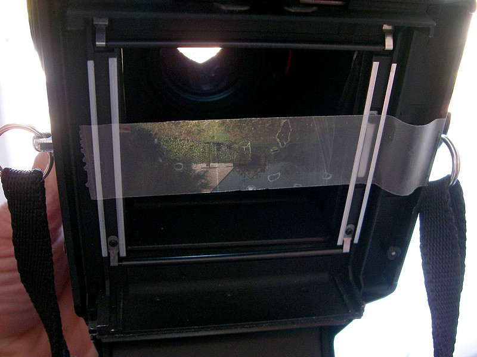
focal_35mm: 38
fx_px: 524
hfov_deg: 49.0
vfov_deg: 37.7
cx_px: 238
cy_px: 178
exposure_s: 1/25
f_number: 3.3
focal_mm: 6.3
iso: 200
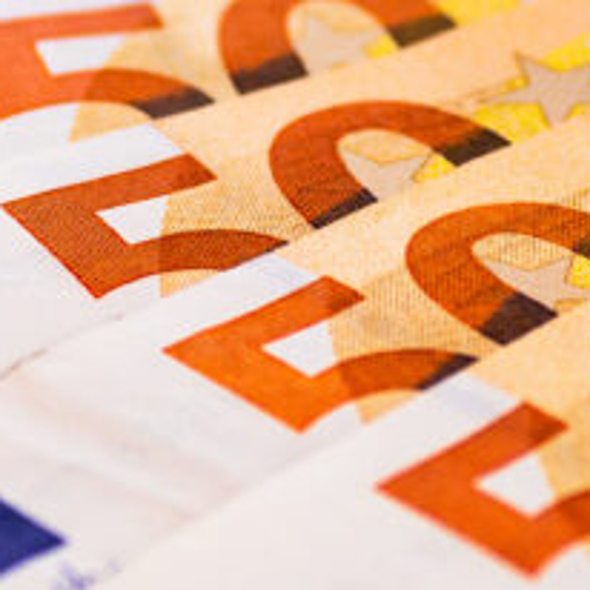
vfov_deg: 5.5
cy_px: 286
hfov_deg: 5.5
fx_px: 6113
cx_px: 584
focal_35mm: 317
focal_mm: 50
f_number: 4
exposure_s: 1/20
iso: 200
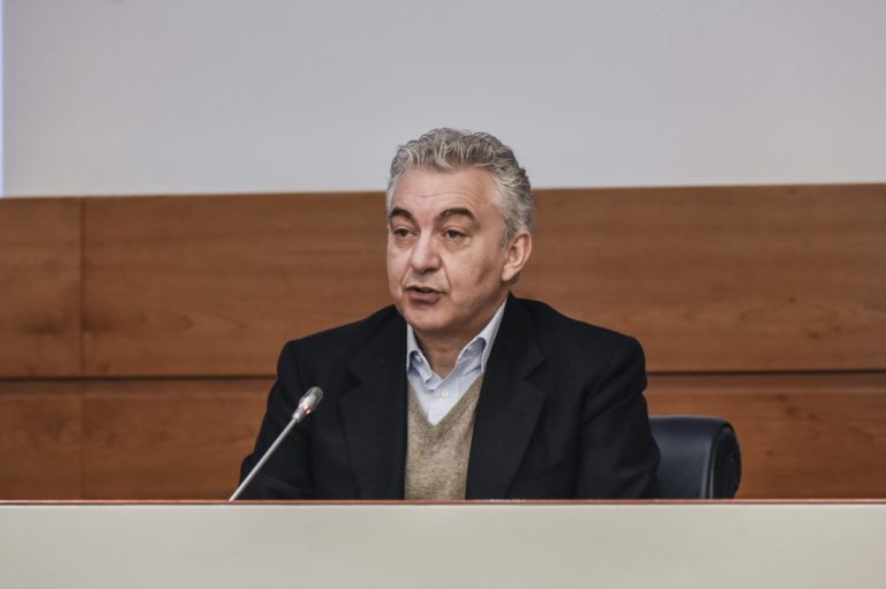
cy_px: 294
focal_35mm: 200
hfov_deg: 10.3
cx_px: 443
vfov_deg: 6.9
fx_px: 4919
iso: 3200
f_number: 5.6
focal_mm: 200
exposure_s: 1/125
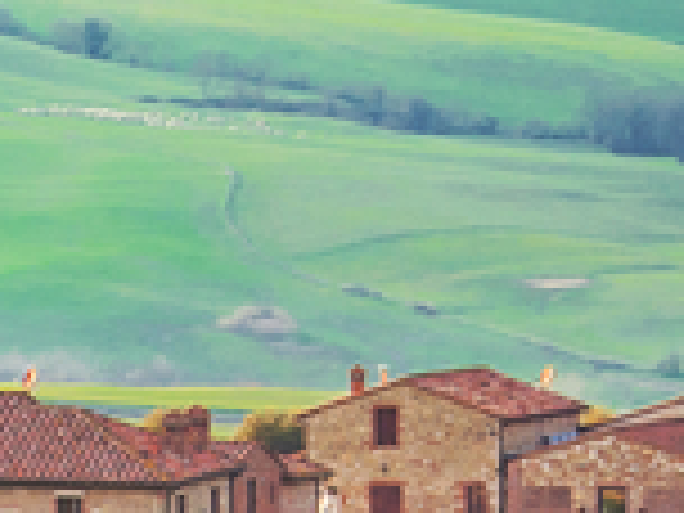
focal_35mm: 693
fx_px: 13693
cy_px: 1298
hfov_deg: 2.9
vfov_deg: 2.1
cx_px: -146
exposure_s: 1/25
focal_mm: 110
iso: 200
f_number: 16
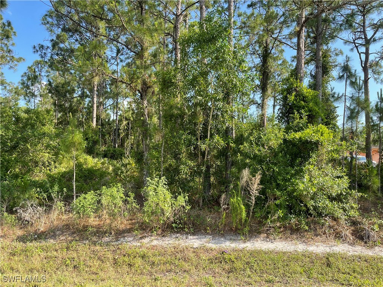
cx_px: 192
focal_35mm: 25
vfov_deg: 54.9
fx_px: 277
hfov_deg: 69.4
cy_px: 144
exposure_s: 1/978
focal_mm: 5.1
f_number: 1.6
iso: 32
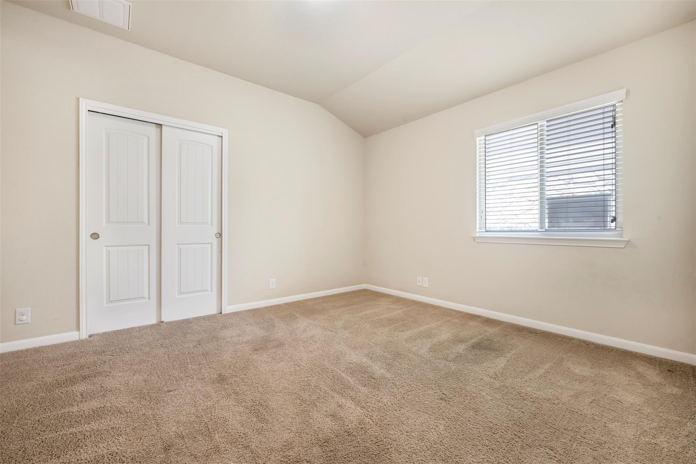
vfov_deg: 81.2
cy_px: 232
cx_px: 348
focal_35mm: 14
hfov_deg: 104.3
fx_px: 271
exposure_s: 1/2
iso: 250
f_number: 11
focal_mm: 14
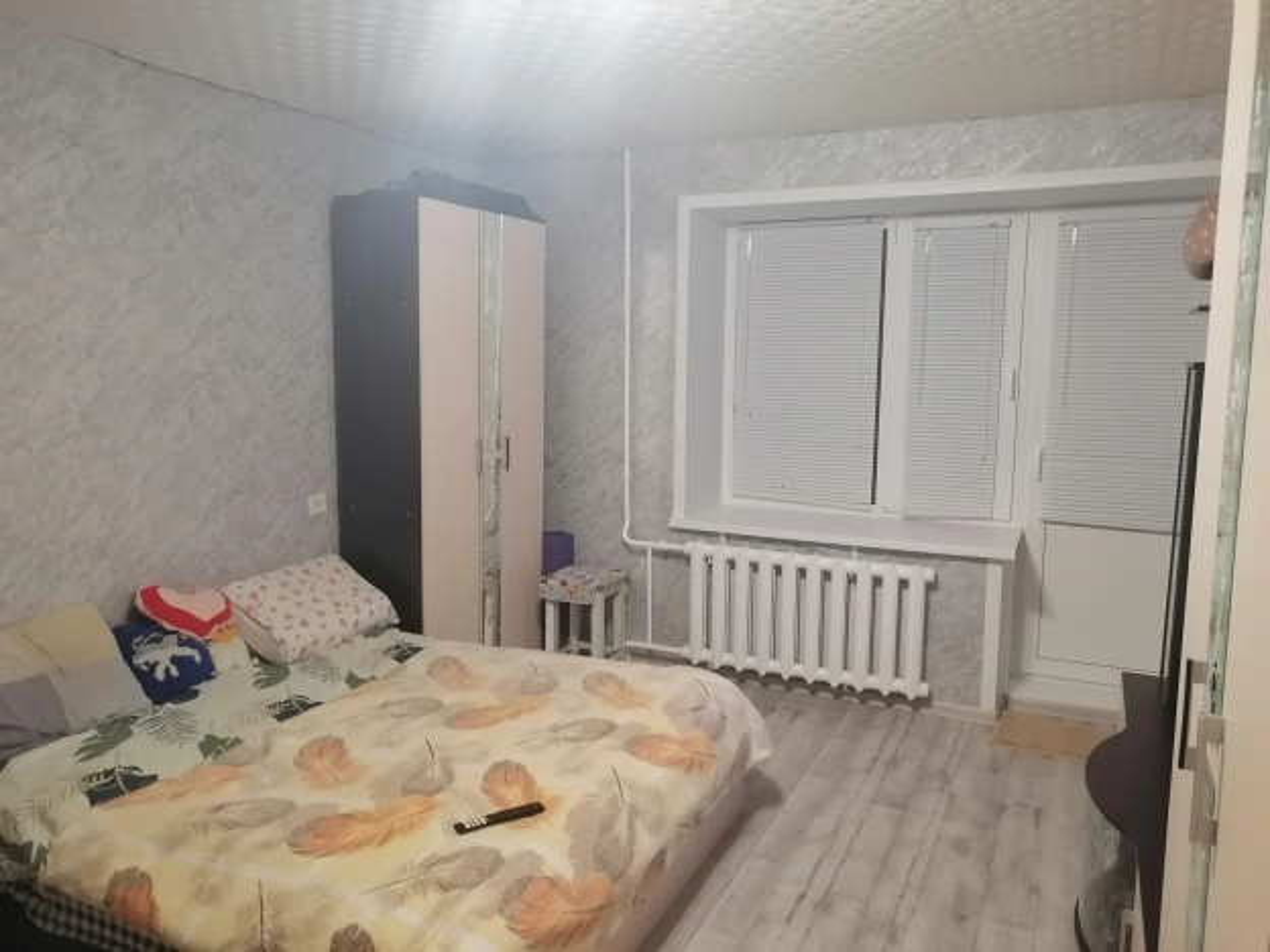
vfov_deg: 53.1
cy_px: 476
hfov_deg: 67.3
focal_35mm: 26
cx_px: 635
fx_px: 954
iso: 400
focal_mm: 5.3
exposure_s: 1/25
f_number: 1.8
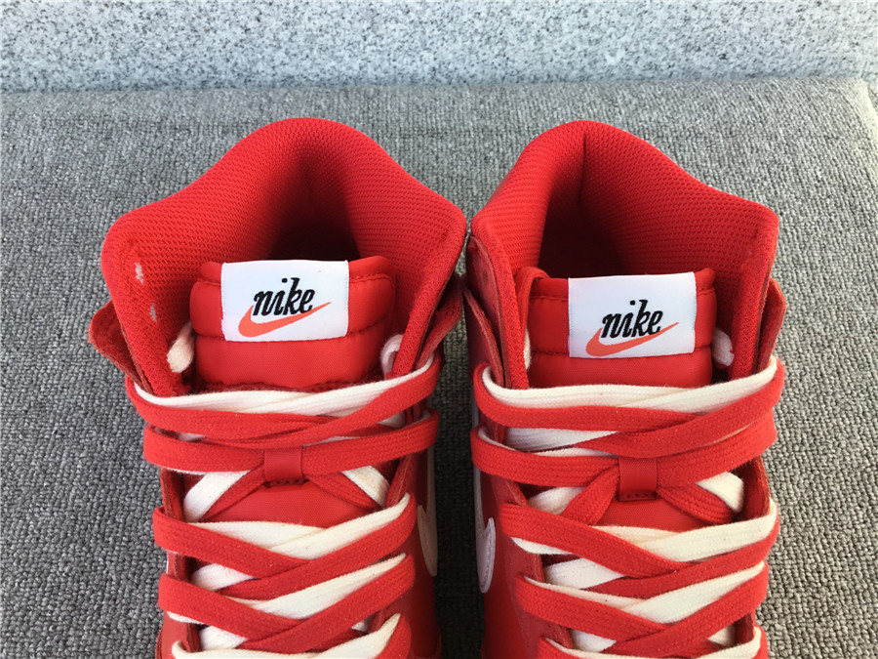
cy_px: 330
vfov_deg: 45.4
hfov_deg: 58.4
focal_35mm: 31
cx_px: 439
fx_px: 786
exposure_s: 1/165
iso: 25
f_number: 2.4
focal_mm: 3.3
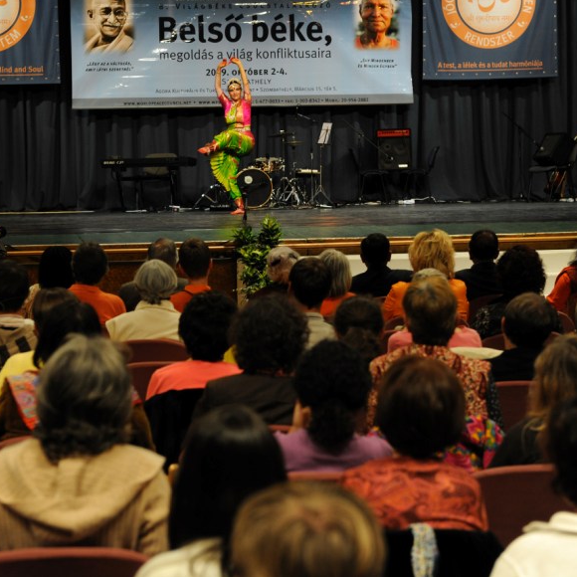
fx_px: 1754
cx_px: 193
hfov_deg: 18.6
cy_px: 238
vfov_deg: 18.7
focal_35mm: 93
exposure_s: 1/100
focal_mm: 62
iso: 800
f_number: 4
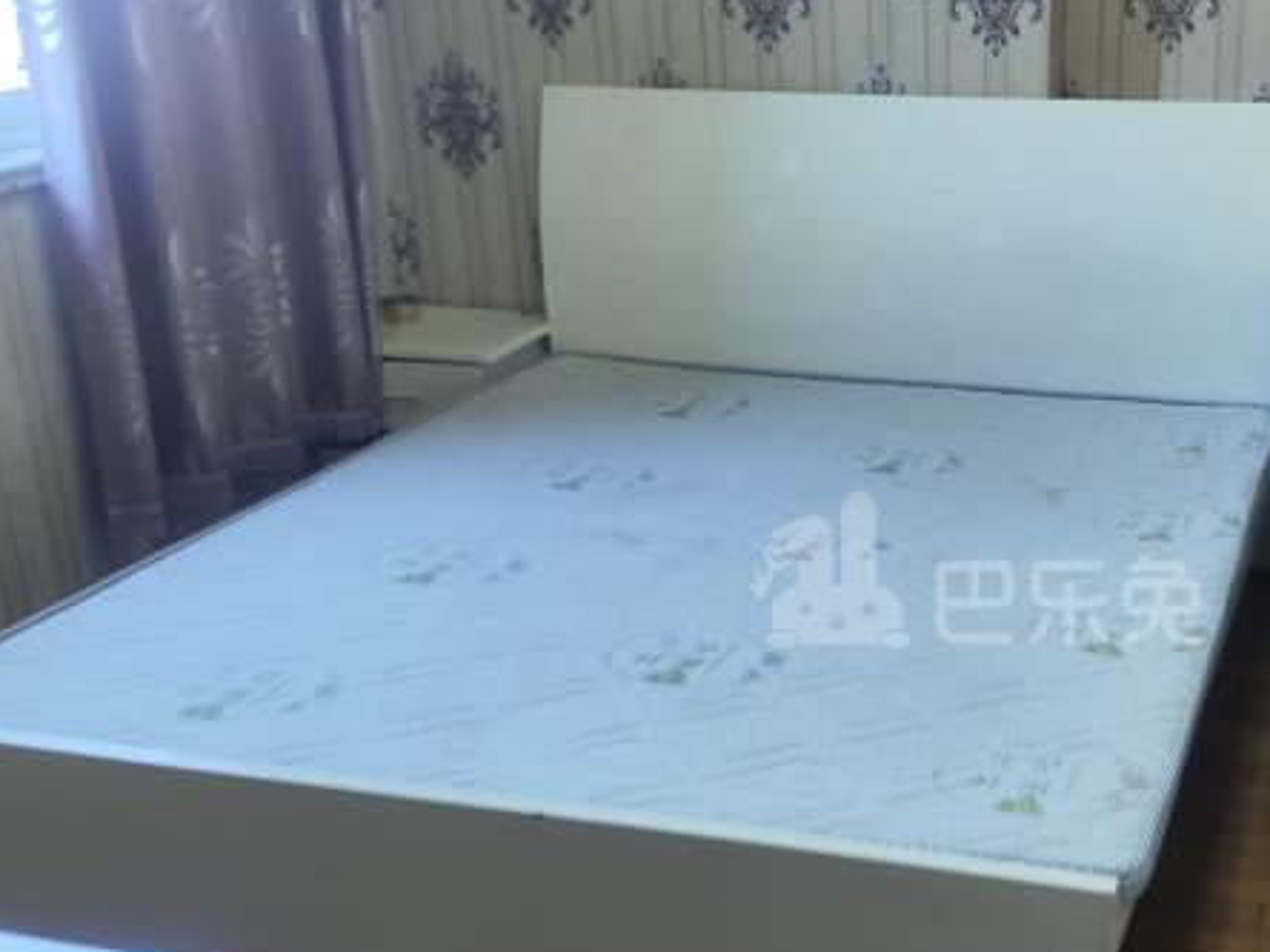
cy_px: 572
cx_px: 978
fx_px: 1651
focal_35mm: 45
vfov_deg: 32.1
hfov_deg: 40.7
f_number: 1.79
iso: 80
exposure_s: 1/33.3
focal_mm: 4.71
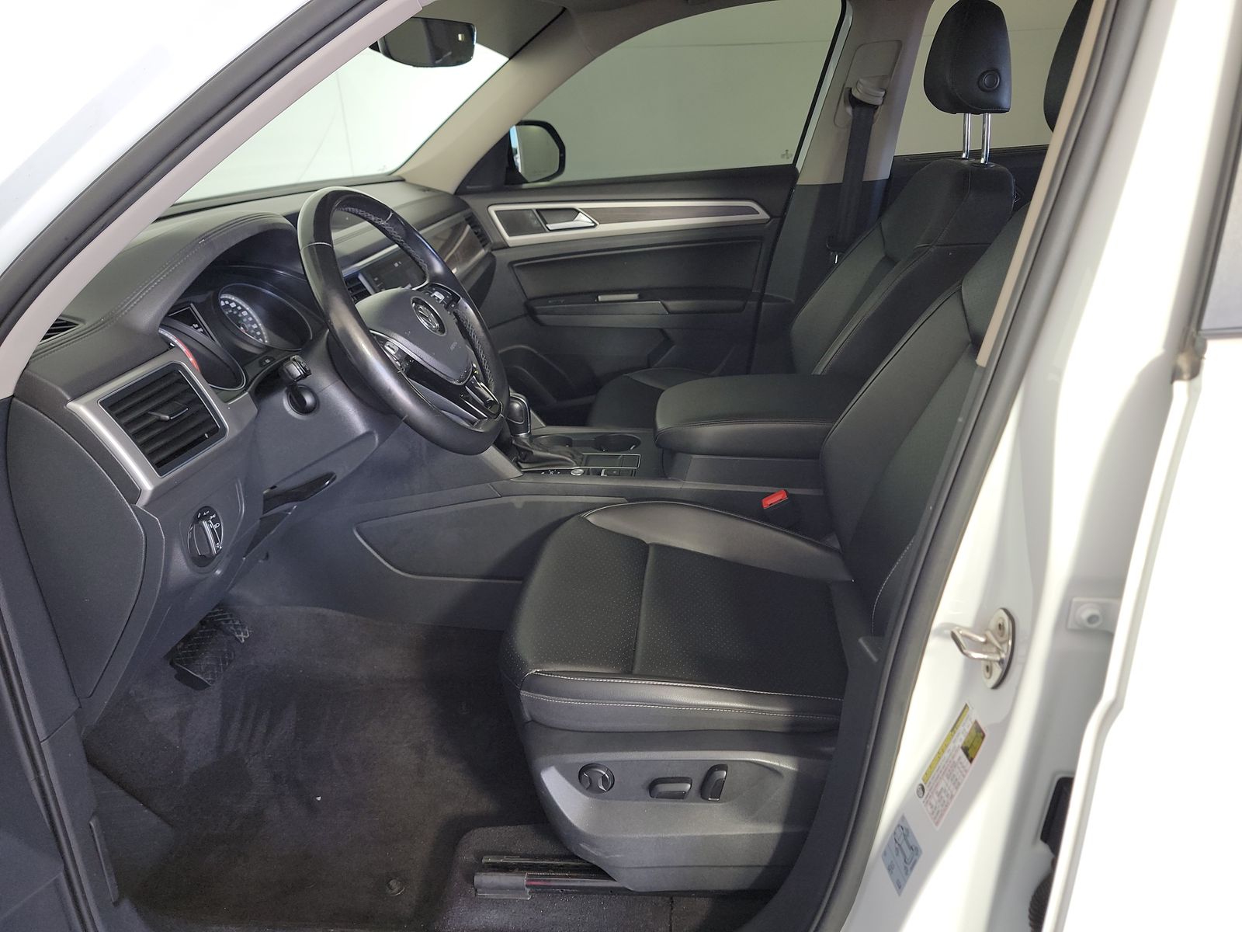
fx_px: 861
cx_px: 621
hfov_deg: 71.6
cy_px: 466
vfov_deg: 56.8
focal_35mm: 24
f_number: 1.8
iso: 164
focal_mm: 6.7
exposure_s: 1/60
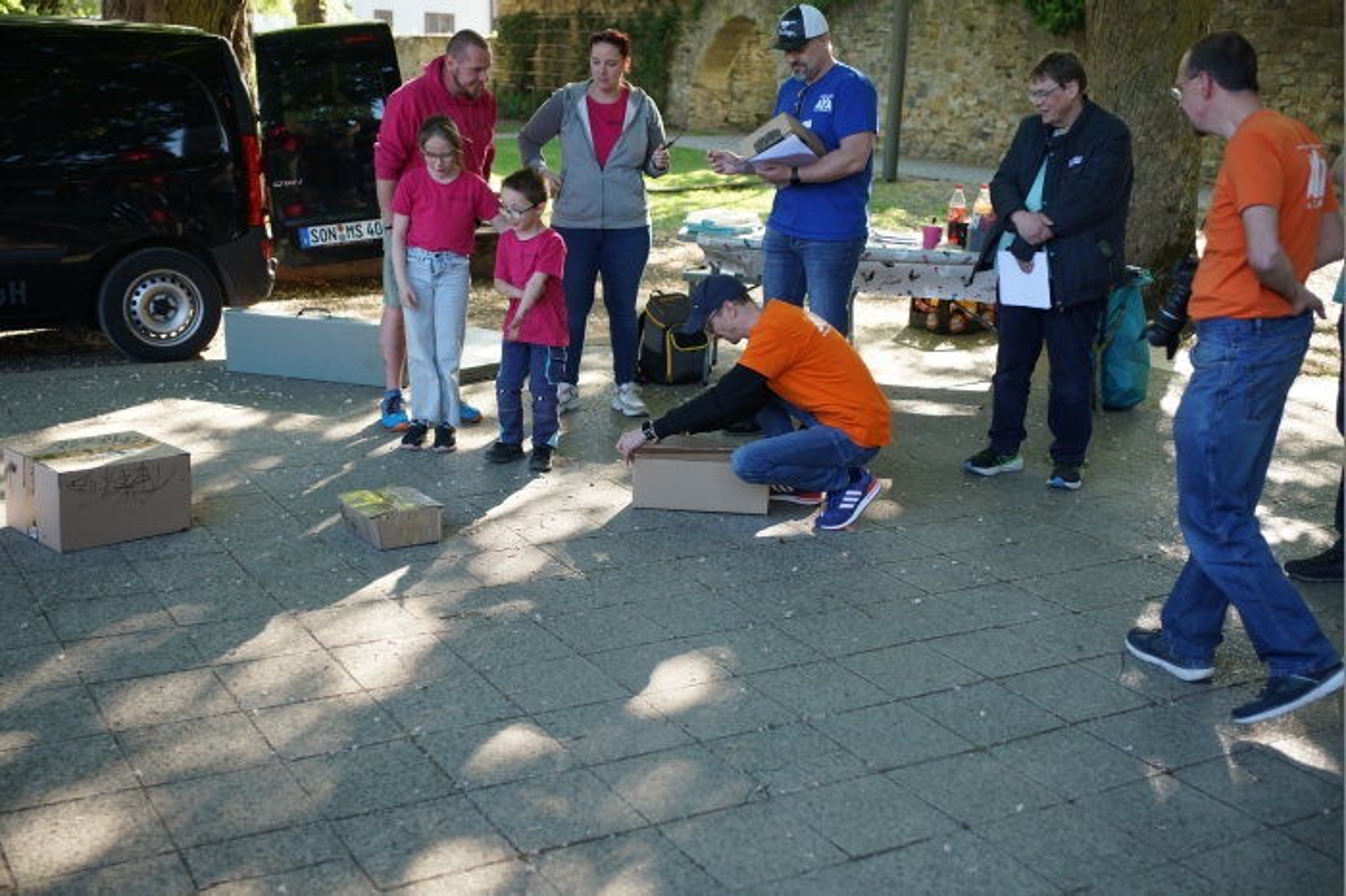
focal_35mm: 40
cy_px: 448
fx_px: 1495
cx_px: 673
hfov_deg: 48.5
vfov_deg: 33.4
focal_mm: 40
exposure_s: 1/400
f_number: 2.8
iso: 400
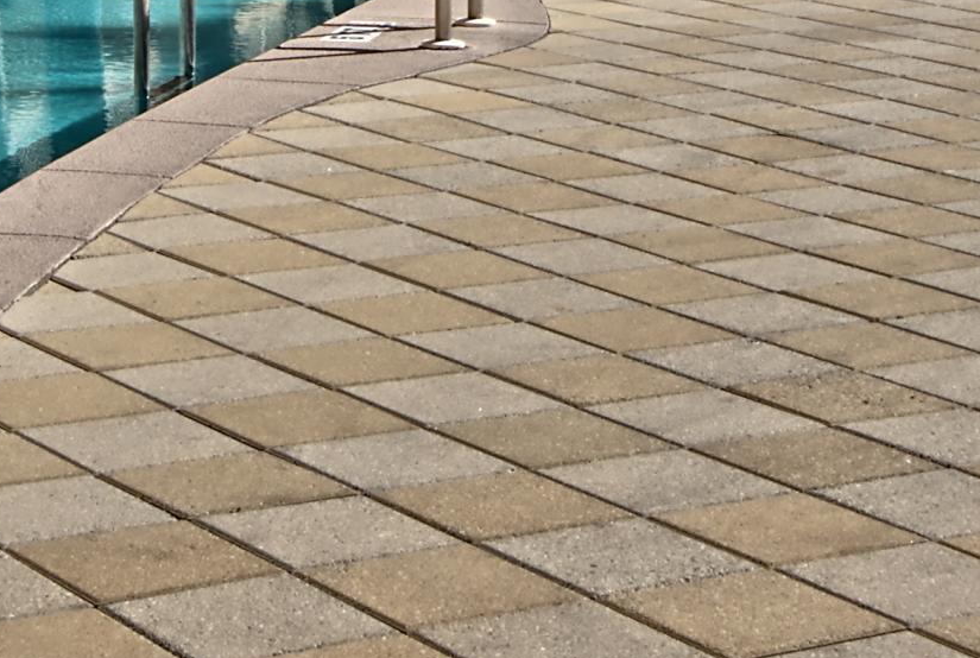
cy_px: -145
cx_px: 358
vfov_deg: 11.2
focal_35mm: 120
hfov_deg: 17.0
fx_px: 3274
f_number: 9.5
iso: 200
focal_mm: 22
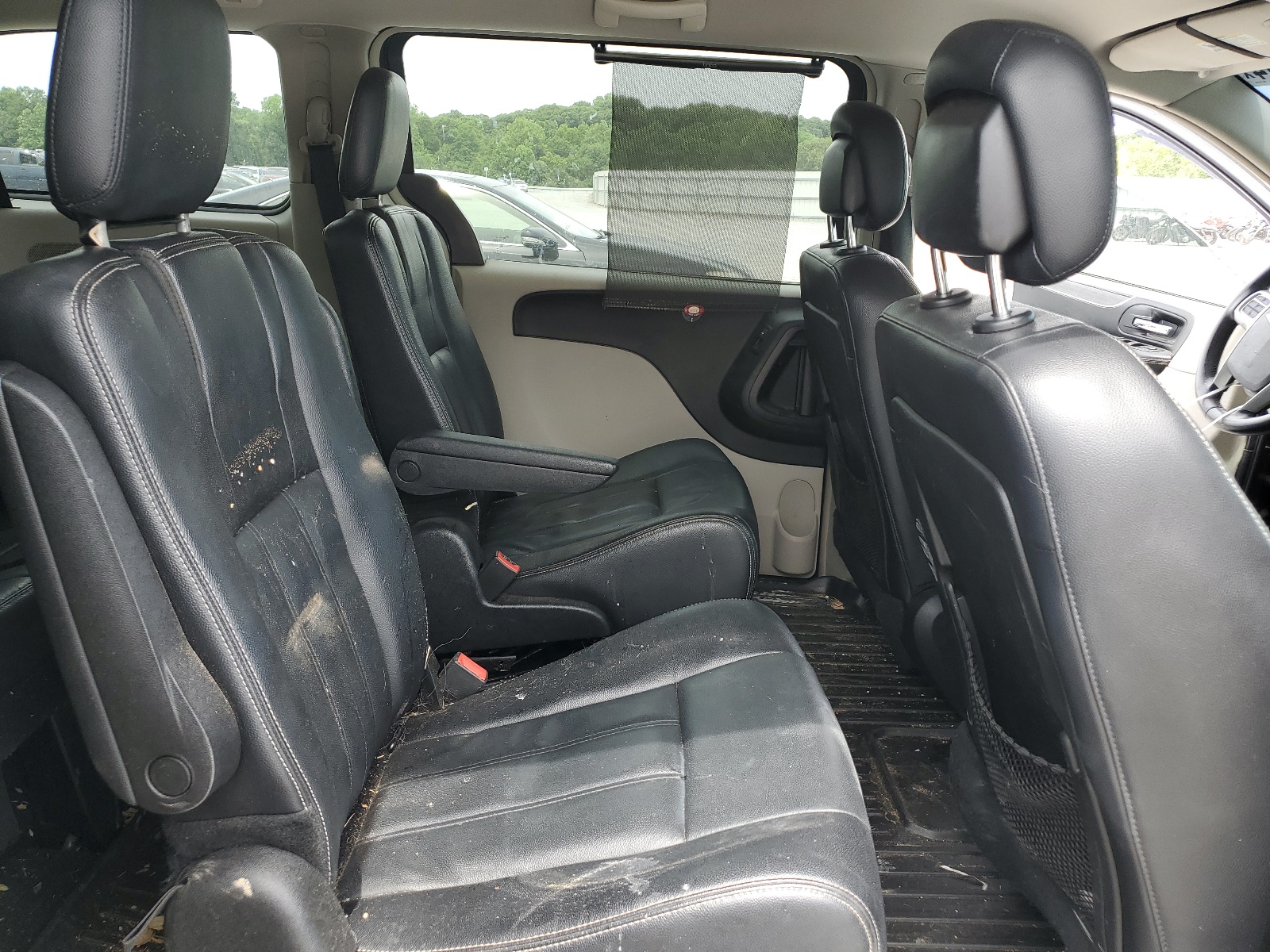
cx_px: 635
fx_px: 954
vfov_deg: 53.1
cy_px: 476
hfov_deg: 67.3
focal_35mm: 26
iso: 50
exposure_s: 1/238
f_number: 1.5
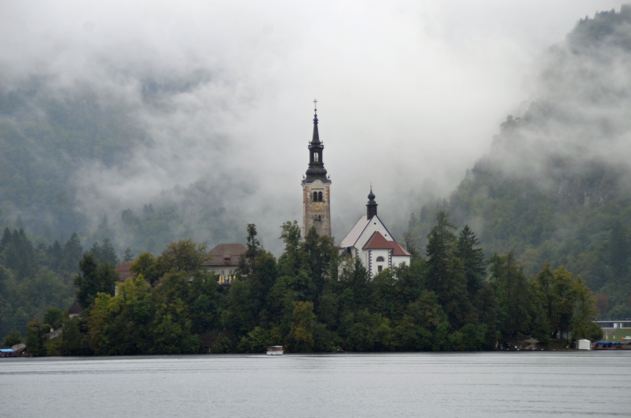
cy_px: 209
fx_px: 2571
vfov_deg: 9.3
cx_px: 316
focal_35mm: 147
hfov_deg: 14.0
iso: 200
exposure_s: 1/800
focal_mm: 98
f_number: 7.1
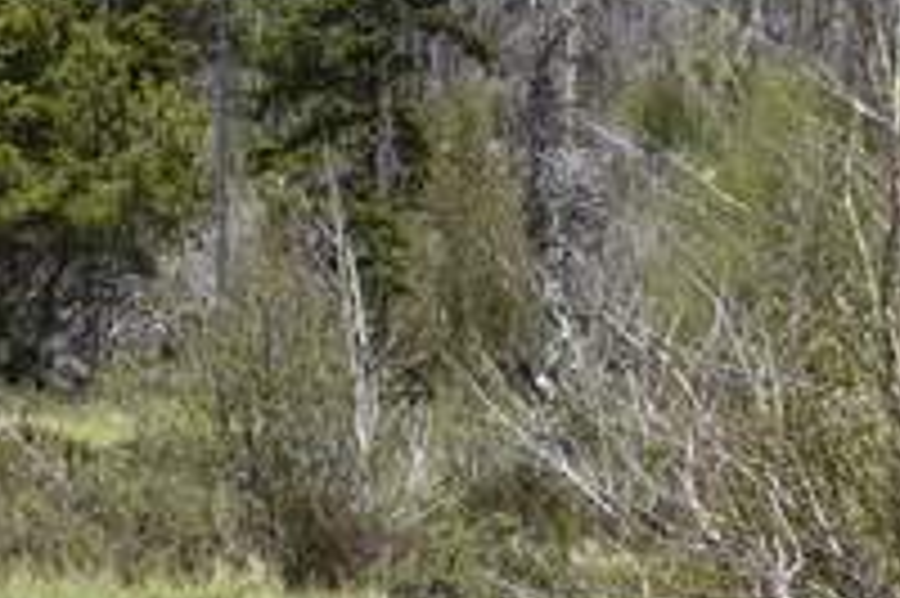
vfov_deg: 2.5
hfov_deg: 3.8
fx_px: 13613
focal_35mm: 545
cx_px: 140
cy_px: -157
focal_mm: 85
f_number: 9
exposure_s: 1/320
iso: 100
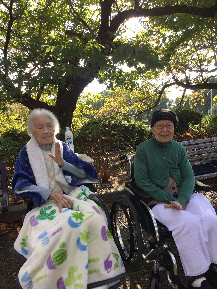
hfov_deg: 45.4
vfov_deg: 58.4
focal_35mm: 31
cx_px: 108
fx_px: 259
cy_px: 144
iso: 25
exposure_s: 1/162
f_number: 2.4
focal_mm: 3.3
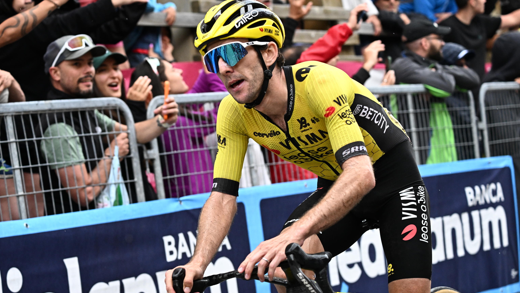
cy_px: 149
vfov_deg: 9.6
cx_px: 260
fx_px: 1737
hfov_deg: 17.0
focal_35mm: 126
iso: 4000
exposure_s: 1/2500
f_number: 5.6
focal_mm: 120
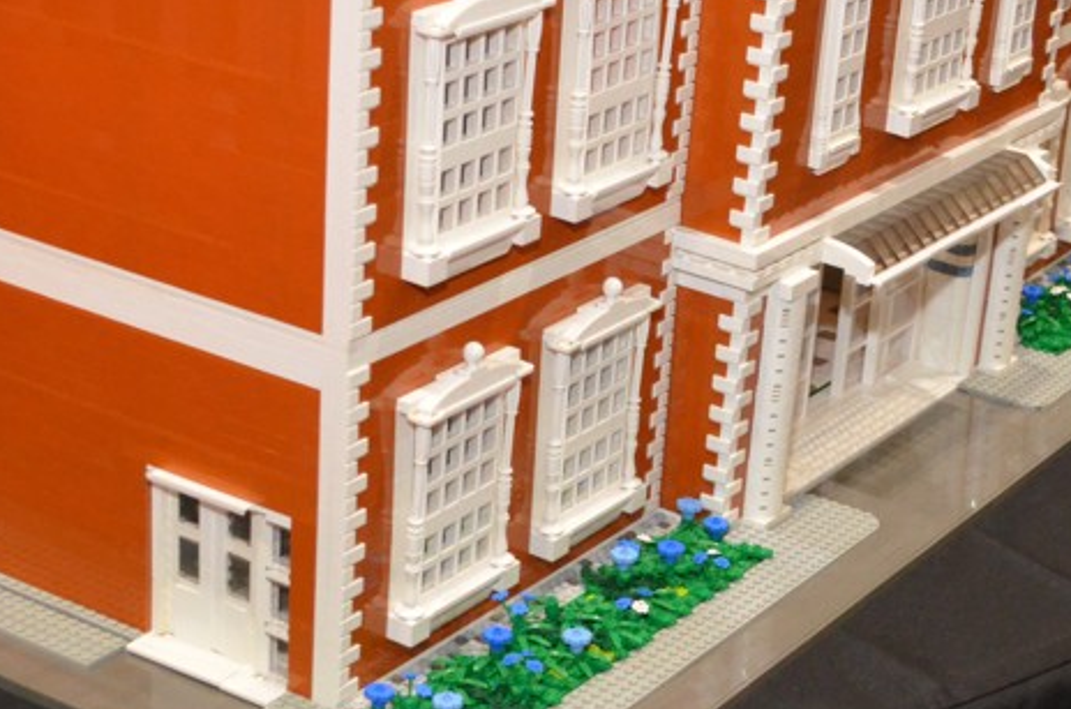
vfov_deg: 16.2
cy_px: 312
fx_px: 2493
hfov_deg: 24.1
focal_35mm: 84
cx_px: 699
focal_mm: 26
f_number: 4.2
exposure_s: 1/60
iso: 3200
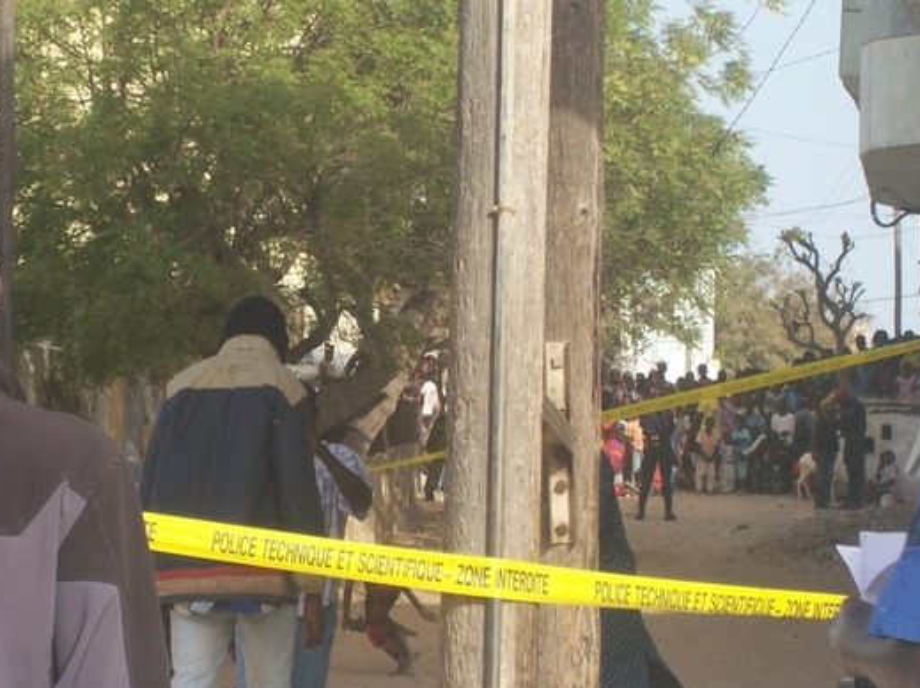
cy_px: 431
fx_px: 4301
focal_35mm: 162
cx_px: 395
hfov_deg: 12.2
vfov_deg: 9.1
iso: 80
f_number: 4.8
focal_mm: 18
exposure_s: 1/290
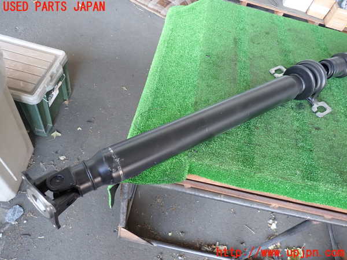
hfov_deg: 69.4
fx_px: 251
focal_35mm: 25
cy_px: 130
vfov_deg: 54.9
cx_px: 174
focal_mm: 4.5
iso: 200
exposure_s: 1/30
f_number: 2
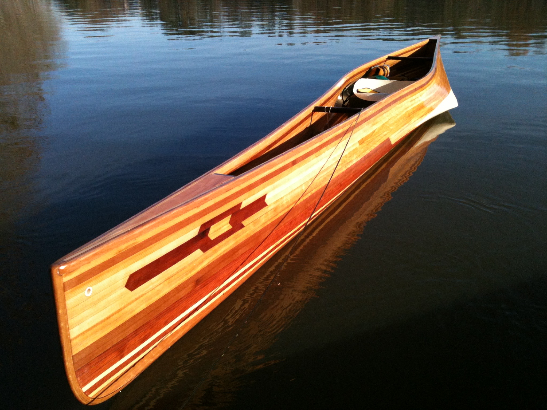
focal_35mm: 35
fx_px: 553
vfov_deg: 40.7
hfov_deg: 52.6
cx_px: 274
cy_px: 205
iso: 64
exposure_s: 1/955
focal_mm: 3.85
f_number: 2.8
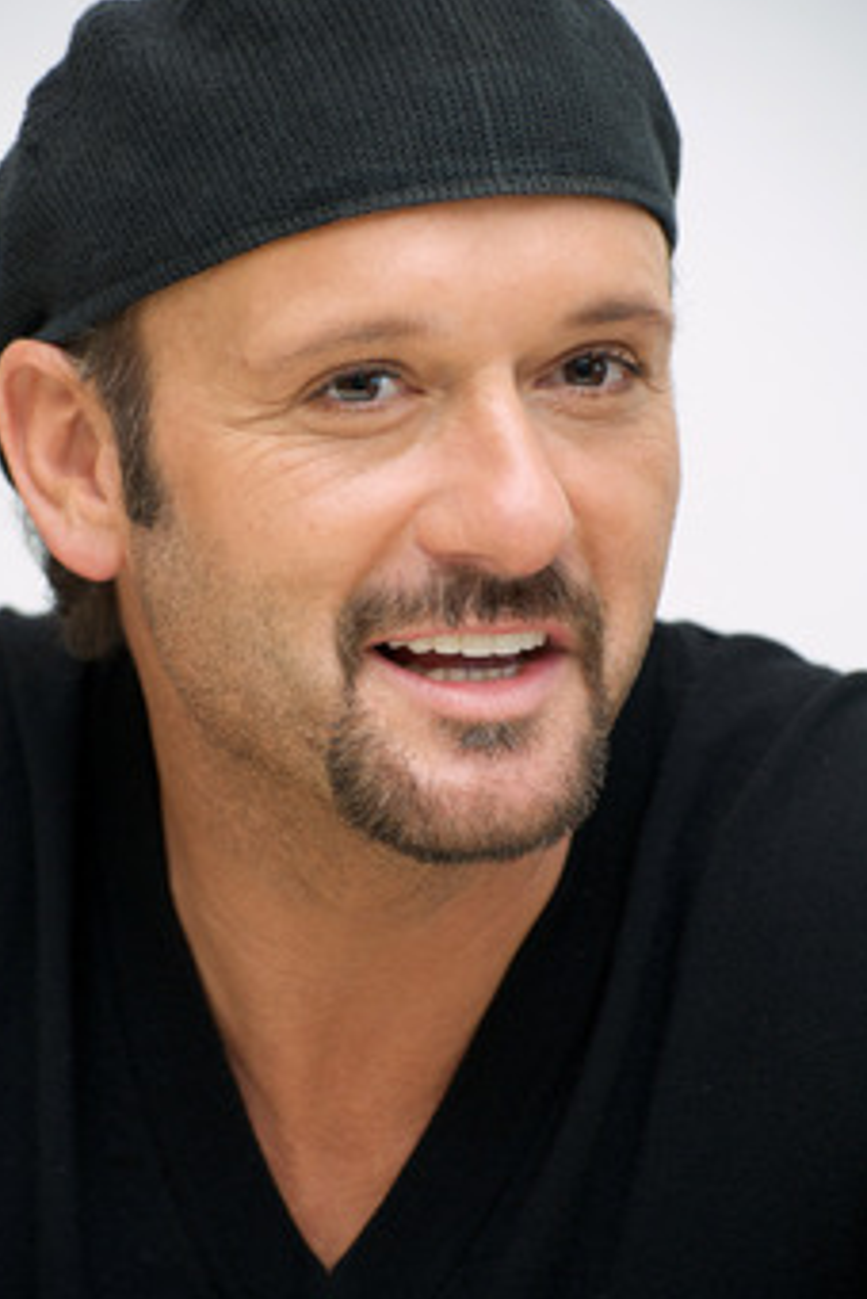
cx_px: 388
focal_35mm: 182
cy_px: 657
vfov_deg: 11.3
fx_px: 6568
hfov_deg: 7.6
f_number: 6.3
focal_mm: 155
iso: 500
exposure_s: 1/60
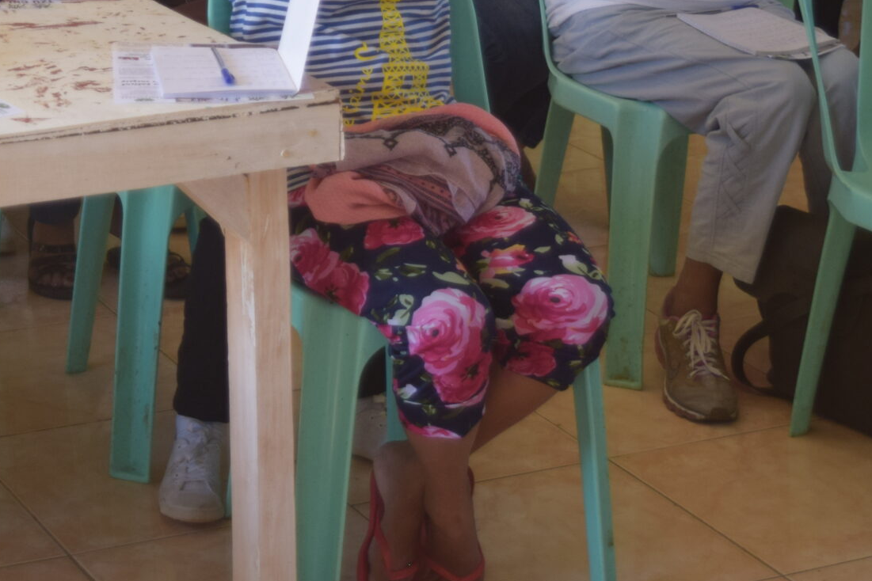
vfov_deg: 12.5
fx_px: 2620
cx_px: 128
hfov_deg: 18.7
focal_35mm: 108
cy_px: -42
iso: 400
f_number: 4.2
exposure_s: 1/125
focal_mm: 31
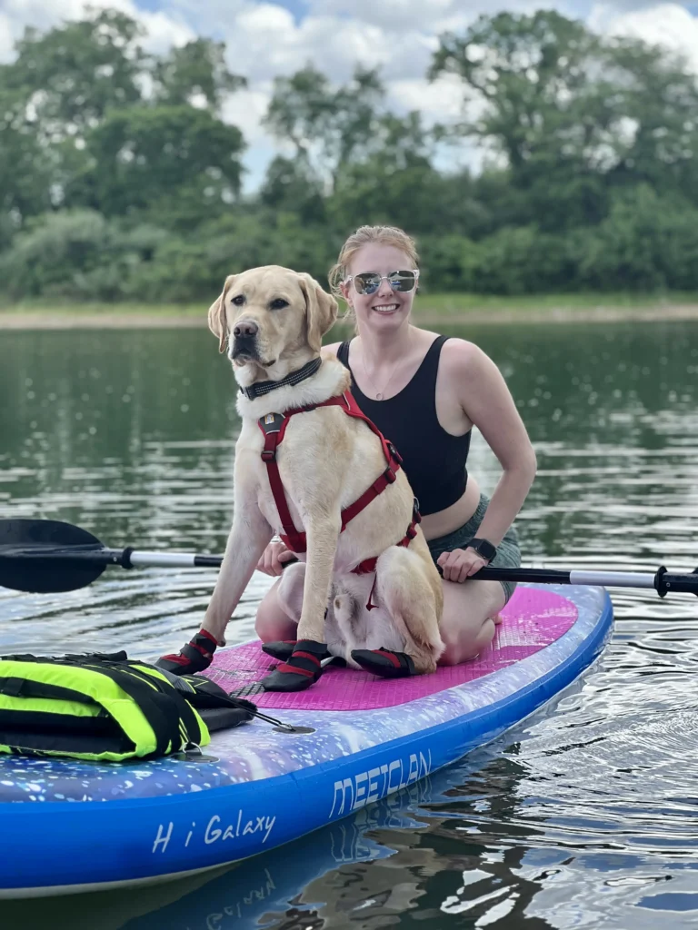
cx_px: 349
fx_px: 2070
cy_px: 465
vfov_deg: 25.3
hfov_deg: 19.1
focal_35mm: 77
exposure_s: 1/223
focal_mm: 9
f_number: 2.8
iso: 25
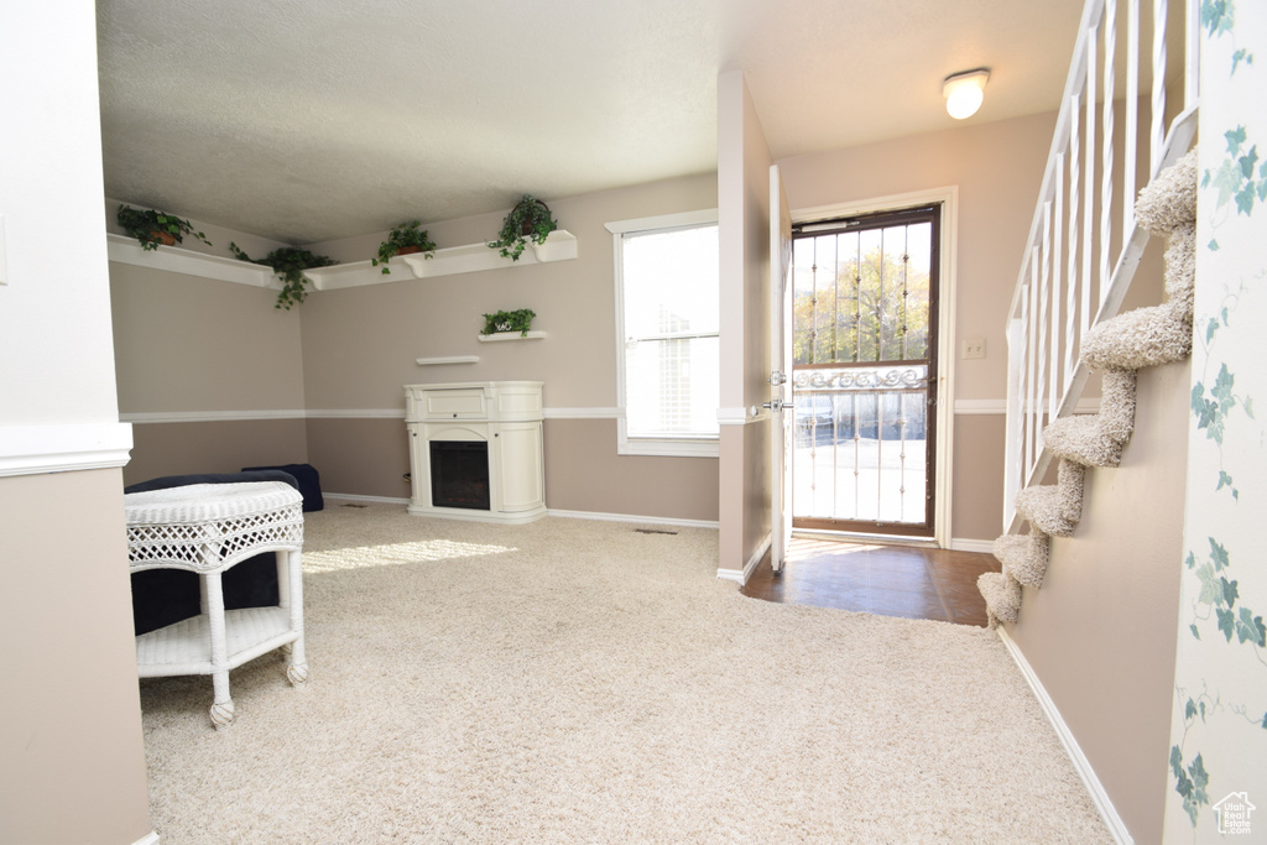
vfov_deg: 77.3
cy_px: 422
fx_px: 528
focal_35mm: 15
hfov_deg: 100.4
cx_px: 634
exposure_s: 1/125
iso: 280
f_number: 5.6
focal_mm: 10
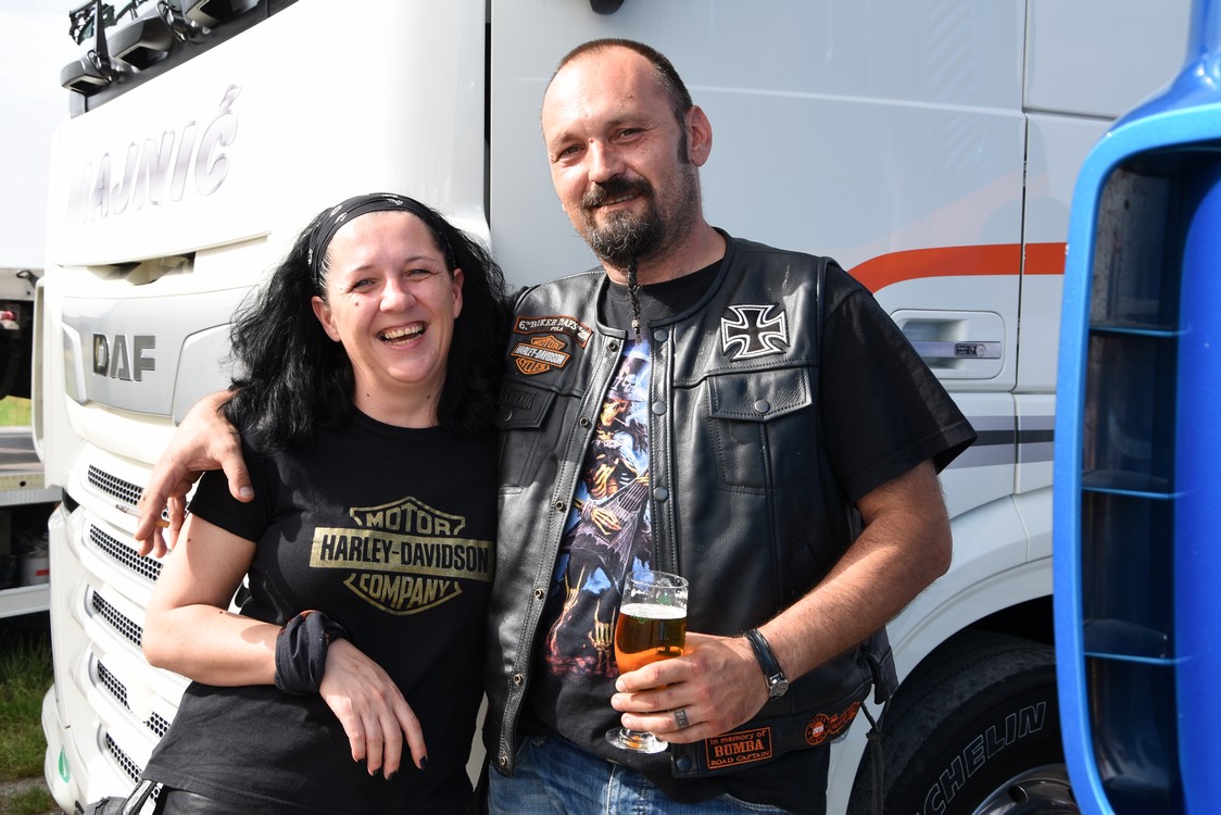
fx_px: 1628
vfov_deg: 28.1
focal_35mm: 48
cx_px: 610
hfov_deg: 41.1
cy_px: 408
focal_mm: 32
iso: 100
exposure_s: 1/160
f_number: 7.1
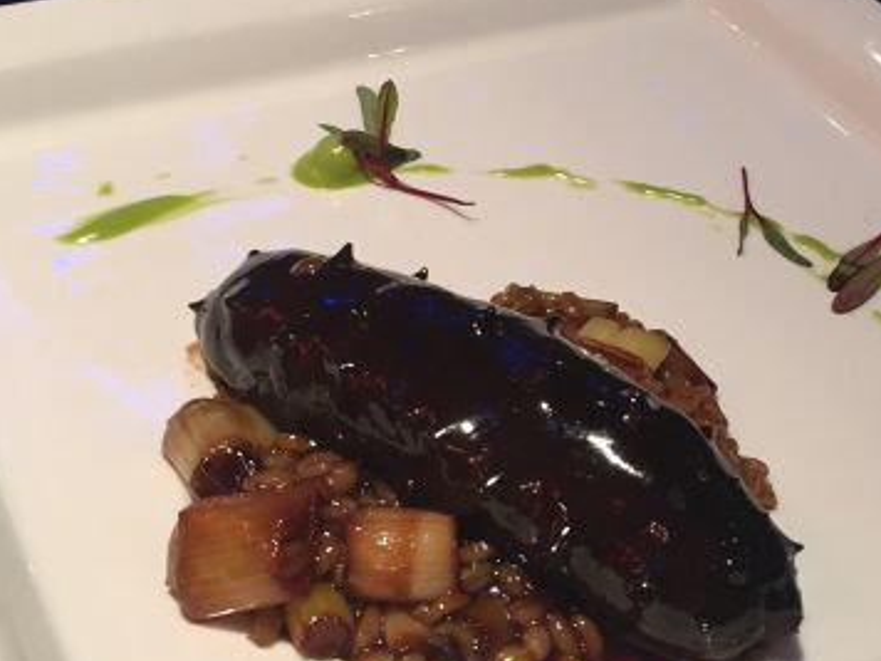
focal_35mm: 57
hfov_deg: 33.5
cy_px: 355
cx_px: 582
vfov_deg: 25.7
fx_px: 1451
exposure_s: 1/33
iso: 100
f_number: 2.2
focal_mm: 4.15
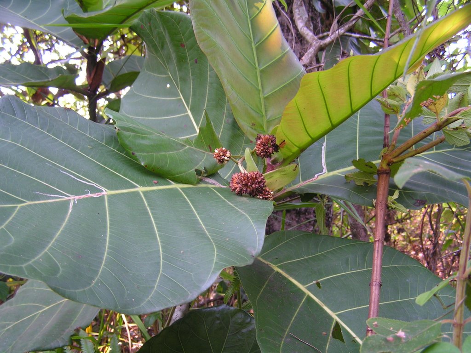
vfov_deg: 37.7
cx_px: 236
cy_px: 176
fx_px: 517
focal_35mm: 38
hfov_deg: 49.0
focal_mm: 6.3
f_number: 2.8
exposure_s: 1/50
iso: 50
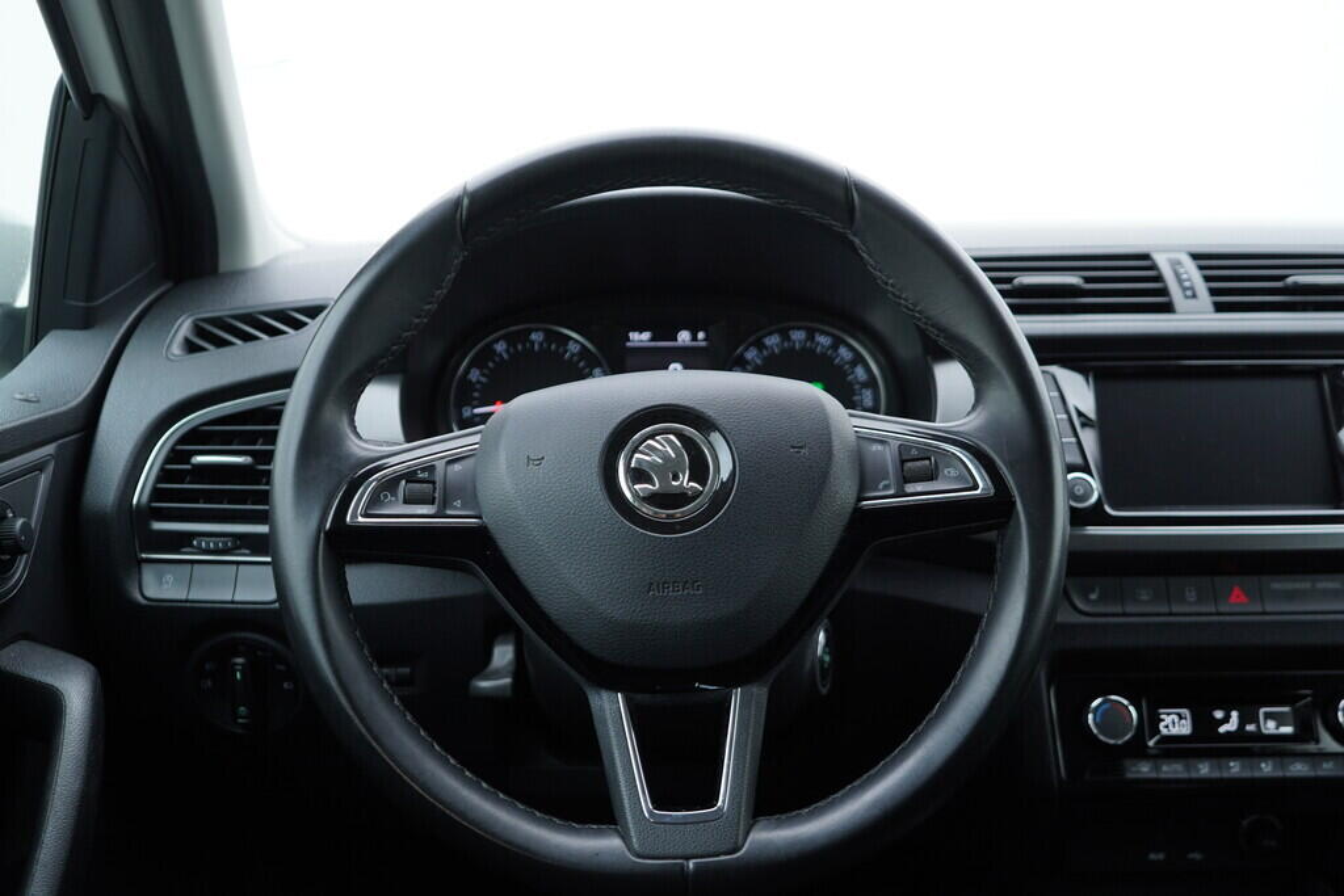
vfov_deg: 36.9
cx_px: 672
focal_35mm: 36
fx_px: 1344
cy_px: 448
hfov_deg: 53.1
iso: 125
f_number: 2.8
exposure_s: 1/40
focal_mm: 24
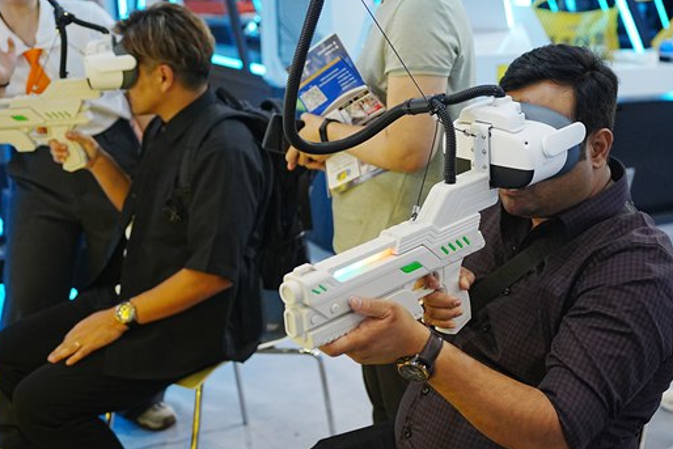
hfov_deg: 34.7
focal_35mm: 57
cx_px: 466
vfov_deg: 23.9
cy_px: 238
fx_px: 1062
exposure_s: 1/640
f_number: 2.8
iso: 1600
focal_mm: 36.5
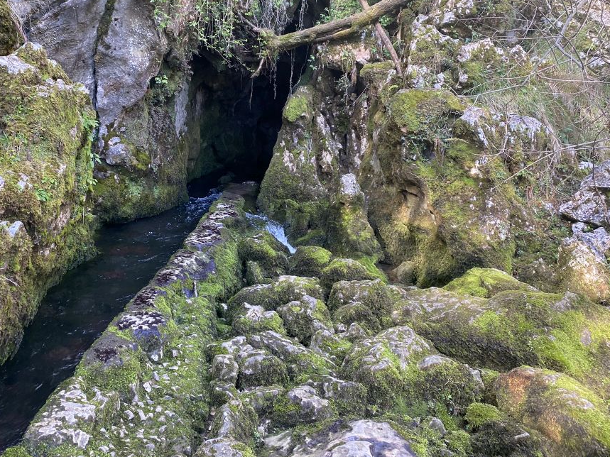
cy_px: 195
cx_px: 257
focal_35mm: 31
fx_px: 546
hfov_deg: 58.1
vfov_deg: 45.3
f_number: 1.8
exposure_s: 1/102
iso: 125
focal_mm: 4.25
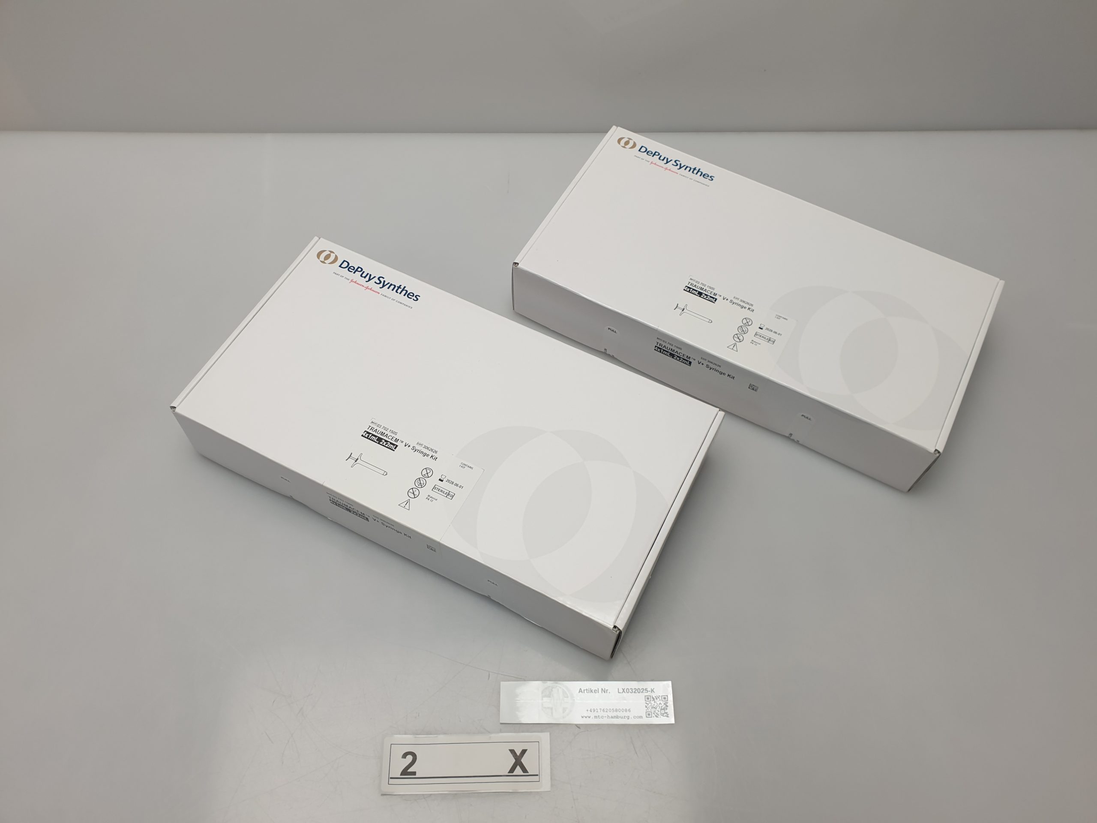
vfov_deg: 53.1
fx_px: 824
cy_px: 412
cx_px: 548
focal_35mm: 26
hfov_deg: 67.3
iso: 64
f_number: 2.4
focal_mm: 4.3
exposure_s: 1/100
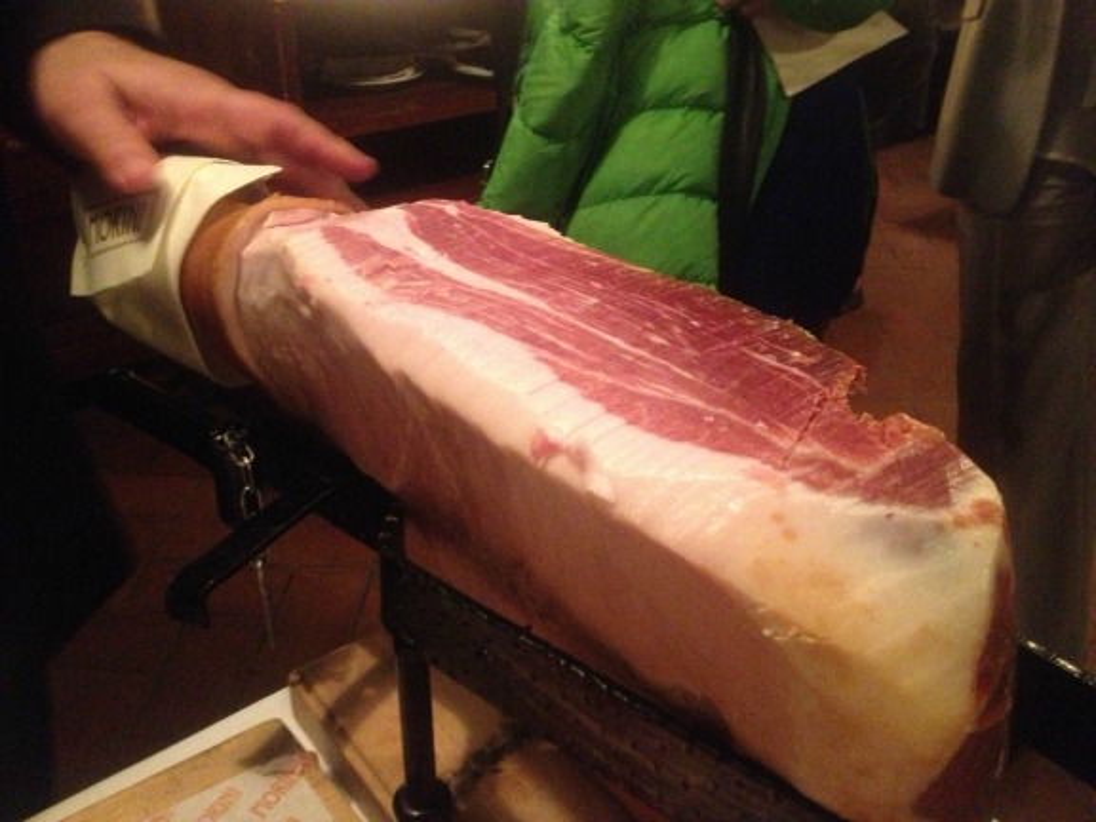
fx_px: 1108
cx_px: 548
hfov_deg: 52.6
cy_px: 411
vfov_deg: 40.7
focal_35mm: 35
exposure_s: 1/15
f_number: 2.4
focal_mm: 4.28
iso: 800
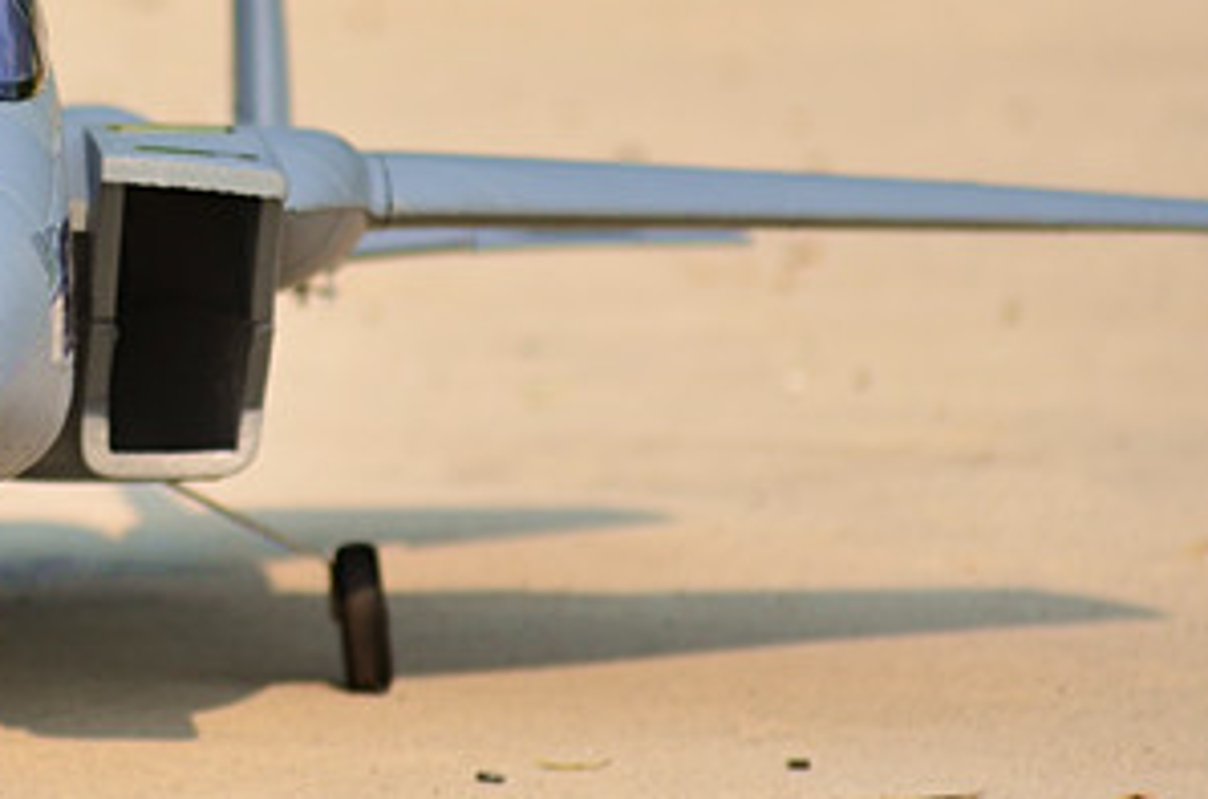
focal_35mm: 467
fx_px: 15629
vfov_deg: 2.9
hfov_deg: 4.4
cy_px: 128
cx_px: -61
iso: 100
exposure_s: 1/500
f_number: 5.6
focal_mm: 116
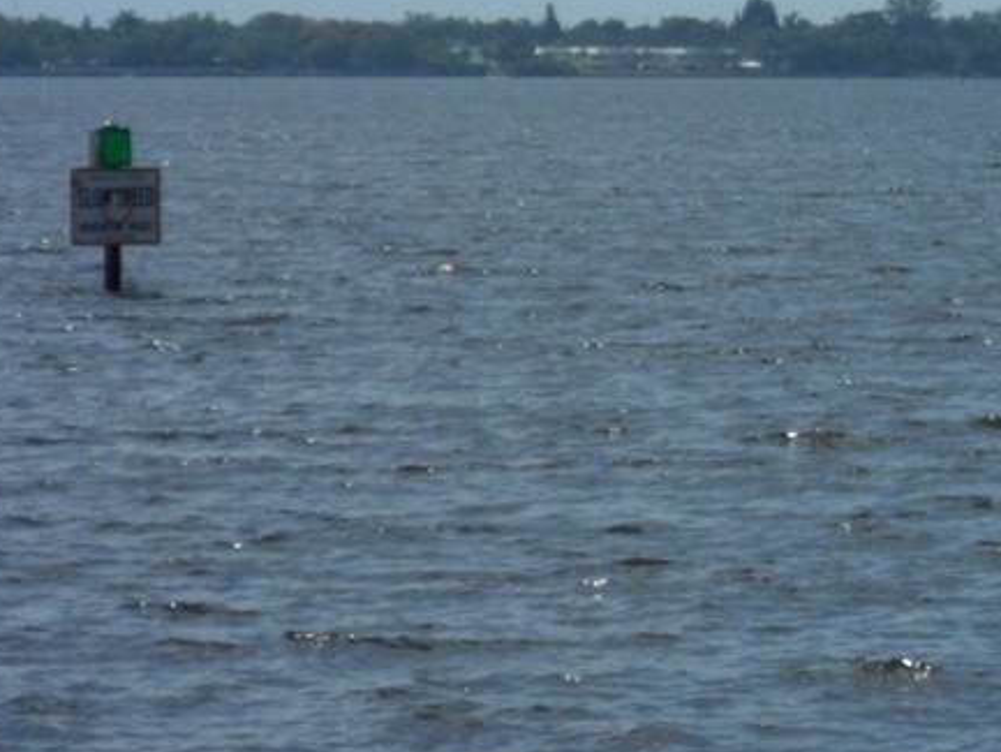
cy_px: -35
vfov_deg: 4.7
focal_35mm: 319
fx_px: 9227
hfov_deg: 6.2
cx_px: 705
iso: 80
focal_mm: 24.5
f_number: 5.9
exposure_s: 1/750
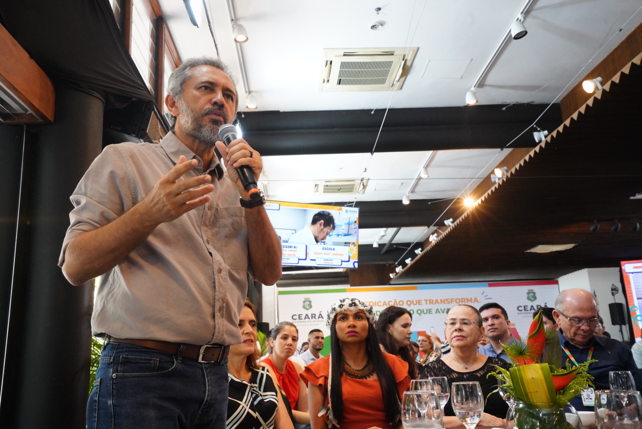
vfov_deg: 38.9
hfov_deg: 55.8
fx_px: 607
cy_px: 214
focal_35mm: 34
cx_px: 321
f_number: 9
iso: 8000
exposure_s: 1/160
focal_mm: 34
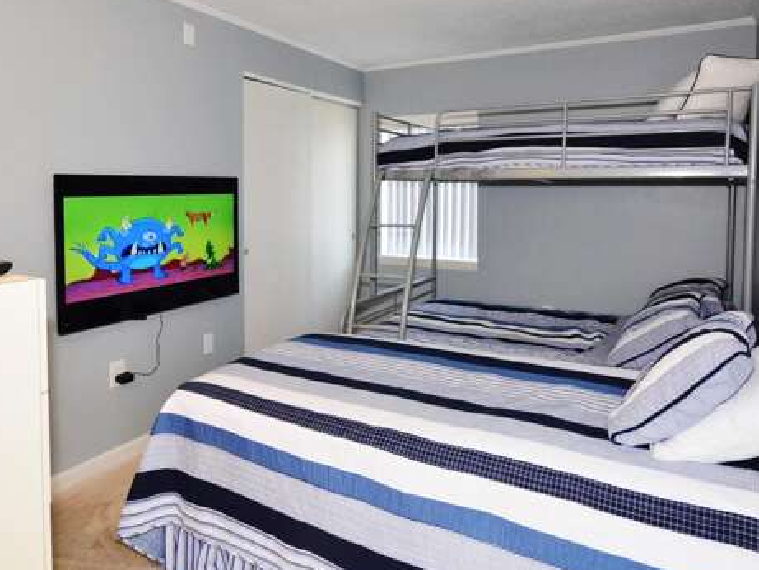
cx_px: 369
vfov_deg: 56.2
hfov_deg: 71.6
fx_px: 526
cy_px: 216
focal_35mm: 24
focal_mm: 10
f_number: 7.1
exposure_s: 1/60
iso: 1000
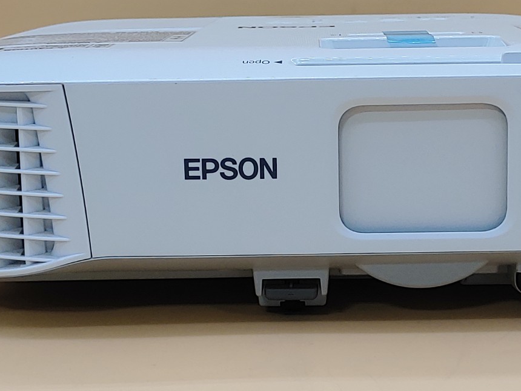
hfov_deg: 23.8
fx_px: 1234
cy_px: 170
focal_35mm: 82
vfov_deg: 18.0
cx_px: 286
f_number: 1.8
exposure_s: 1/120
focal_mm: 4.36
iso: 50
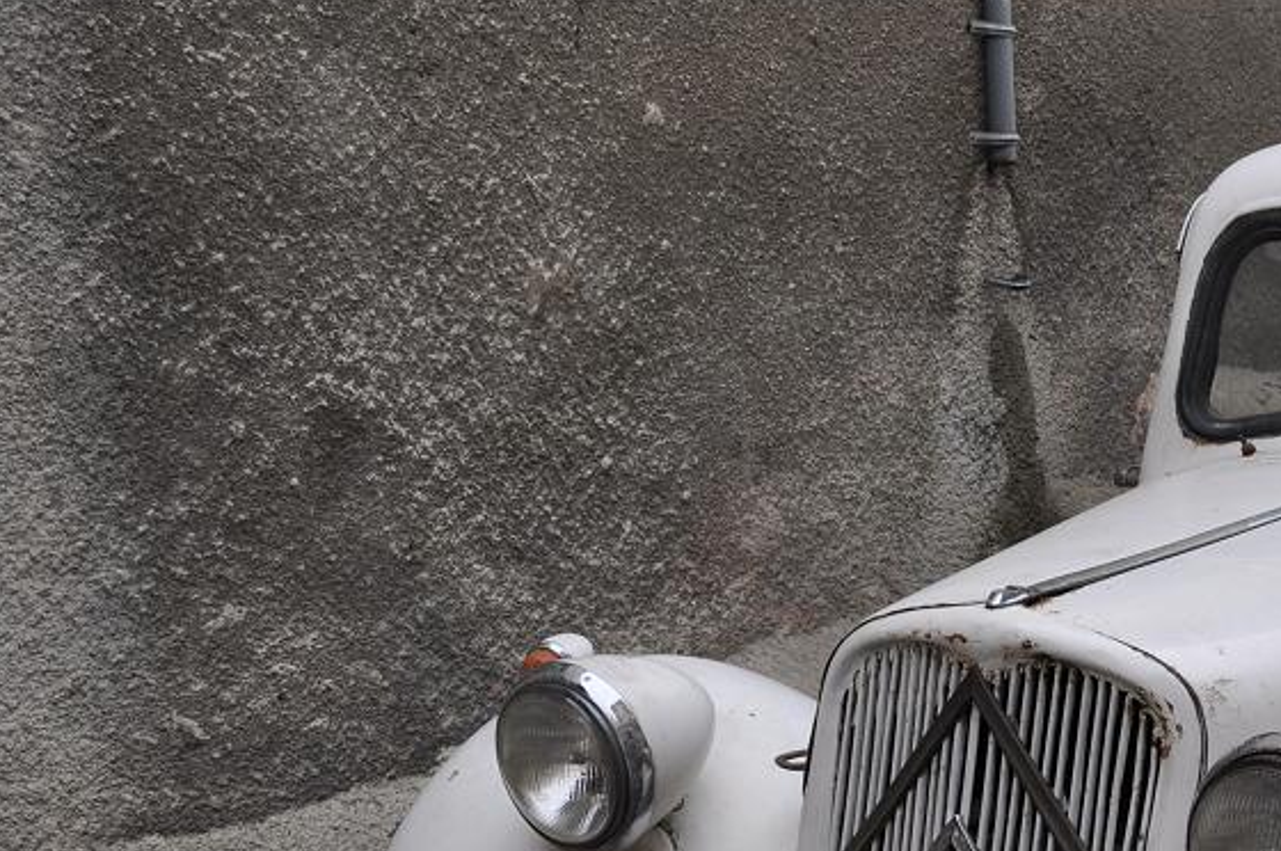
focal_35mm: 69
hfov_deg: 27.3
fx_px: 2452
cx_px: 1337
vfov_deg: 19.2
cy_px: 841
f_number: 5.6
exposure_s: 1/125
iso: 200
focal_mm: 20
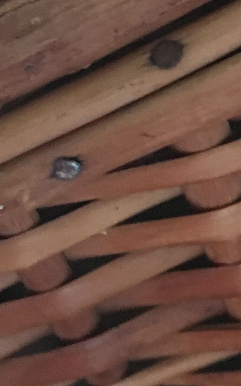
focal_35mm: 102
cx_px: 473
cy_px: 155
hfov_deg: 11.6
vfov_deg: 20.4
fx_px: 1072
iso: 320
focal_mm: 4.15
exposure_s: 1/17
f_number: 2.2
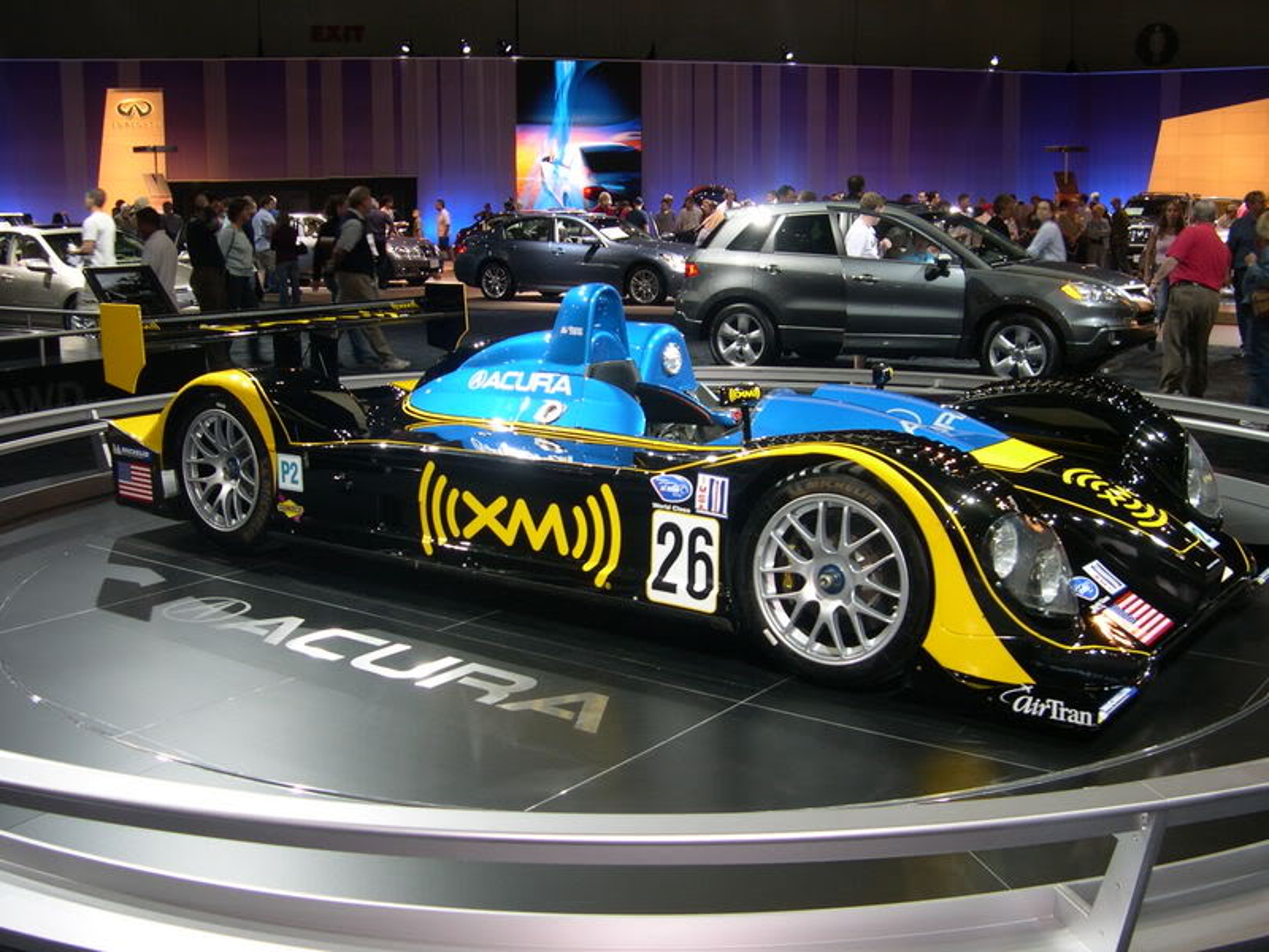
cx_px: 634
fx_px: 1393
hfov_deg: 49.0
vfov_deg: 37.7
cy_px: 476
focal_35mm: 38
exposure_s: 1/30
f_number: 2.8
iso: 100
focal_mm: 8
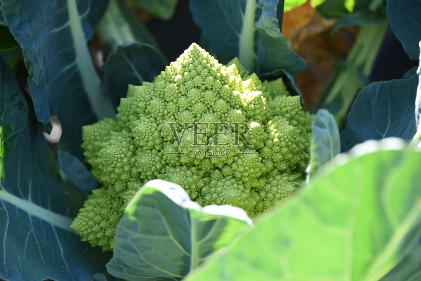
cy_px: 140
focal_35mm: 200
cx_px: 210
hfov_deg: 10.3
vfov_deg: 6.9
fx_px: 2340
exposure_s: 1/100
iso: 200
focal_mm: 200
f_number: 6.3
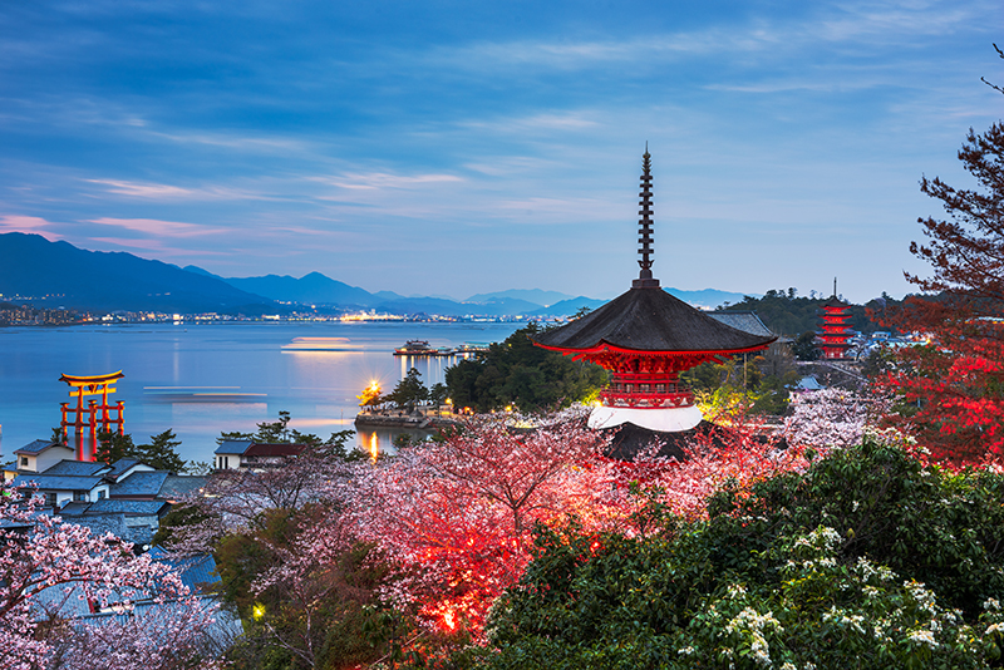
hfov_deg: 46.4
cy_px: 335
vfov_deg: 31.9
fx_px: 1172
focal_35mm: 42
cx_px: 502
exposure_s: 30
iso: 64
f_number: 11
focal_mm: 42
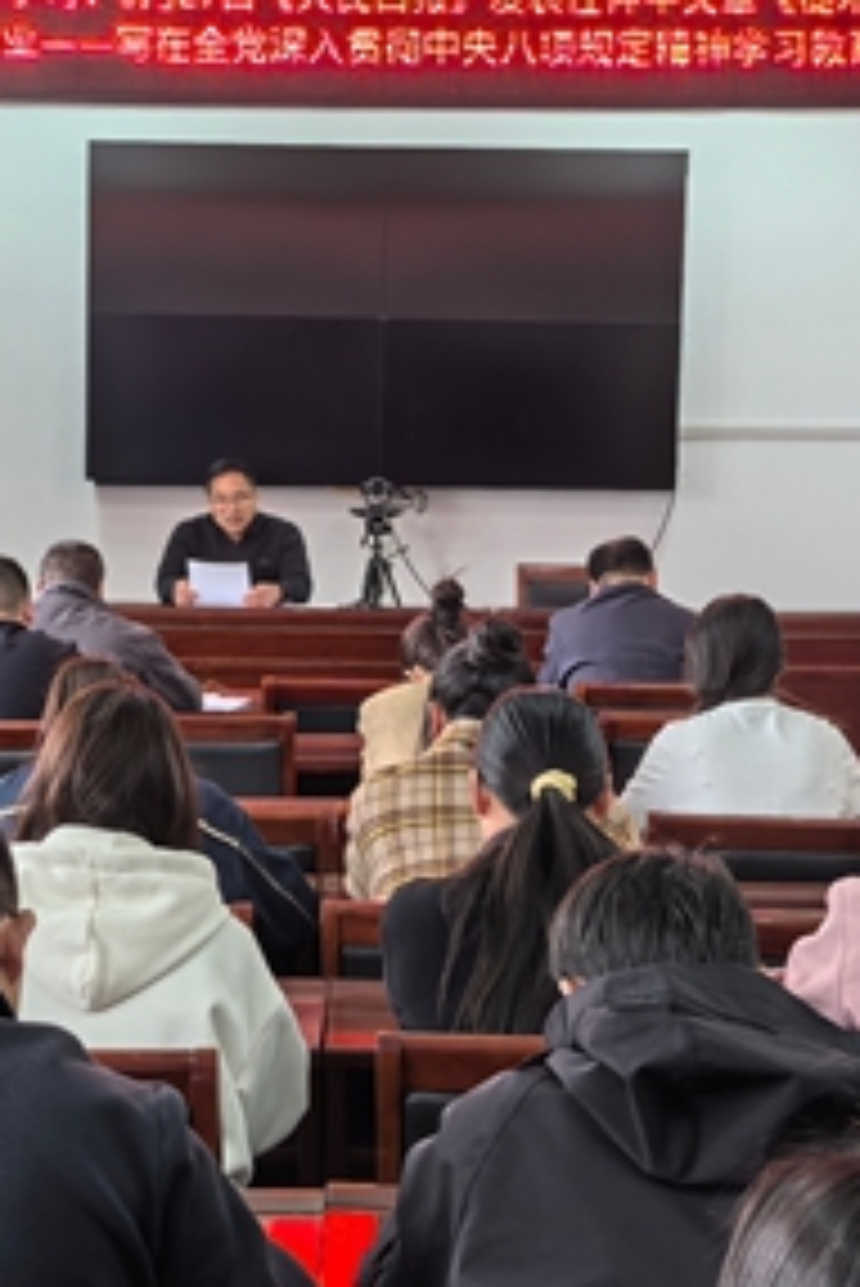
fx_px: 2935
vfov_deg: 24.7
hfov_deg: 16.7
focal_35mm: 82
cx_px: 356
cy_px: 731
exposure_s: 1/100
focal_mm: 5.75
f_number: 2
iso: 200
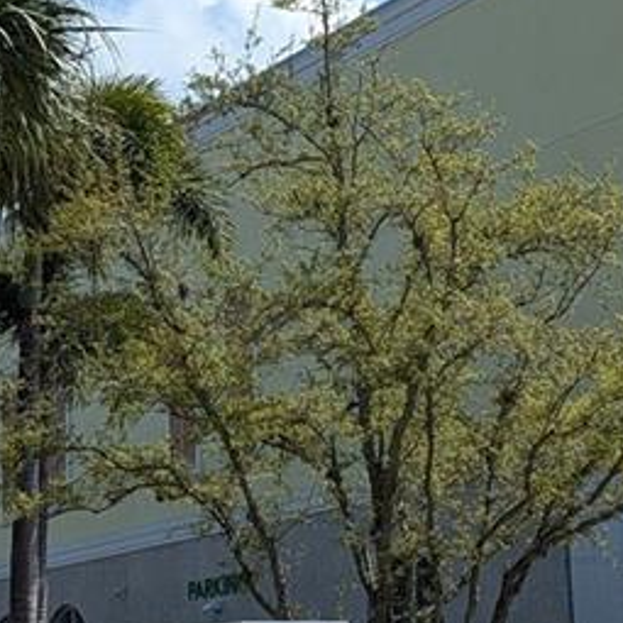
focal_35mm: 100
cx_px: 348
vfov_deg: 17.4
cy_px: 347
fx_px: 2036
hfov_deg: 17.4
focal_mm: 6.9
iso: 24
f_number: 1.68
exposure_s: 1/1462
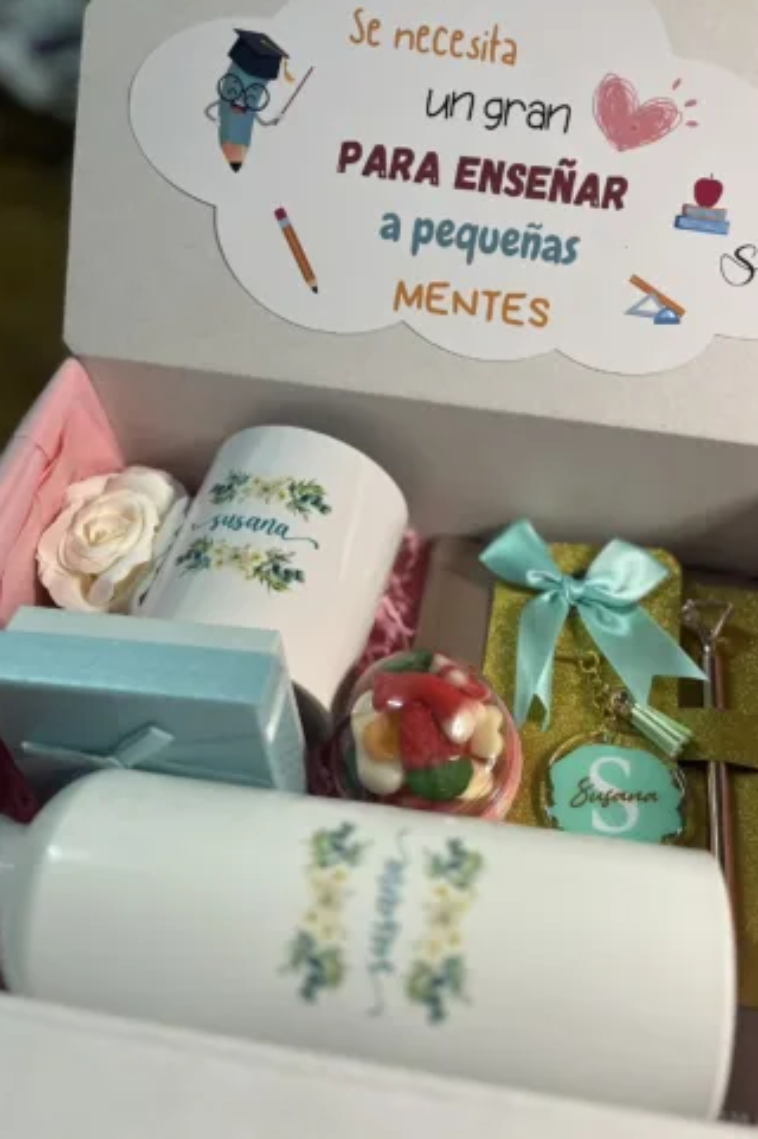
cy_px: 529
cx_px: 431
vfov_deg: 61.9
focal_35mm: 30
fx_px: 949
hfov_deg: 43.4
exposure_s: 1/100
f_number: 1.6
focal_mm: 5.1
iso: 125
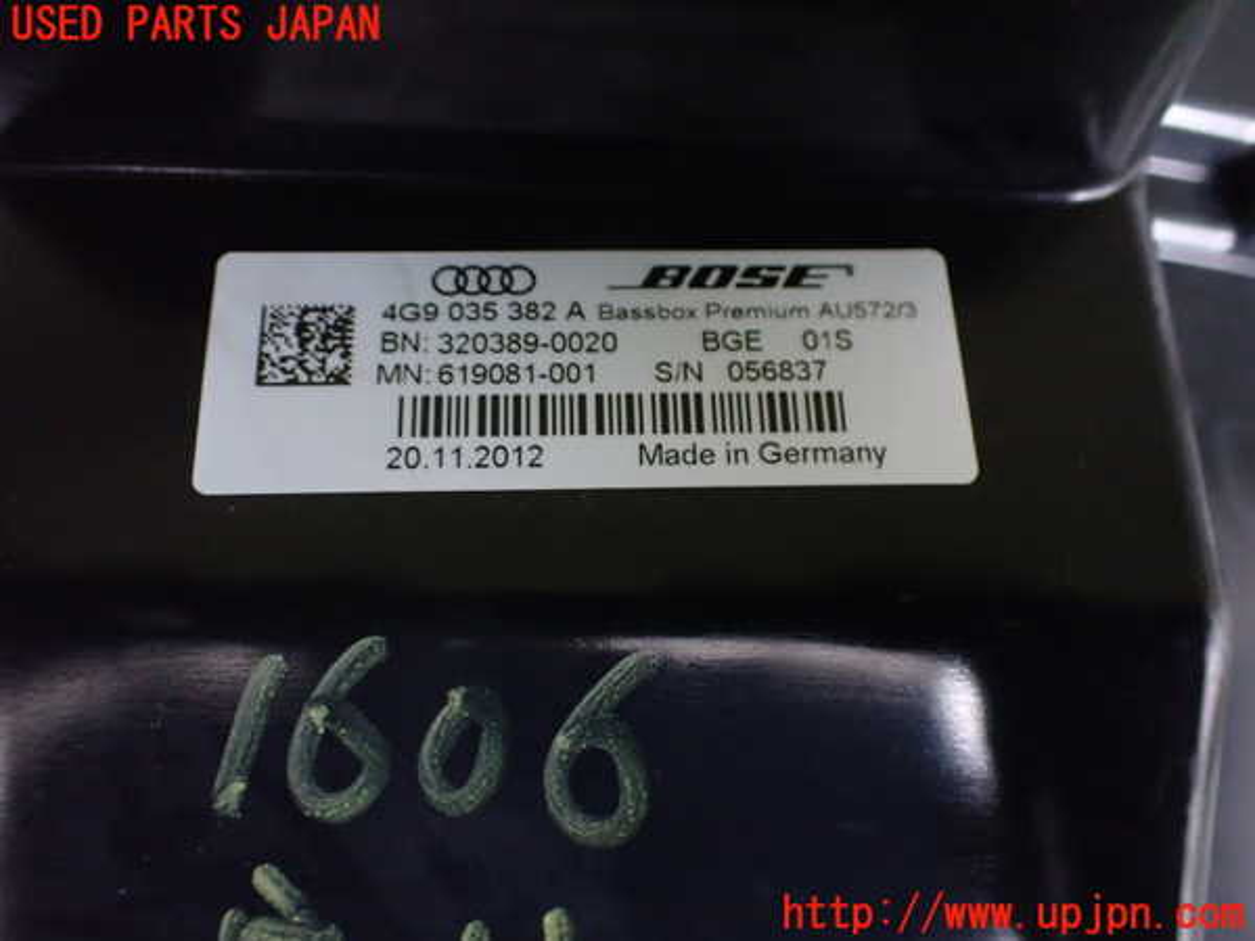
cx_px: 628
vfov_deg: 46.8
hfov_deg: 60.0
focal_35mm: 30
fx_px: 1088
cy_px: 470
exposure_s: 1/30
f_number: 2.3
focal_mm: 5.4
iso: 1000
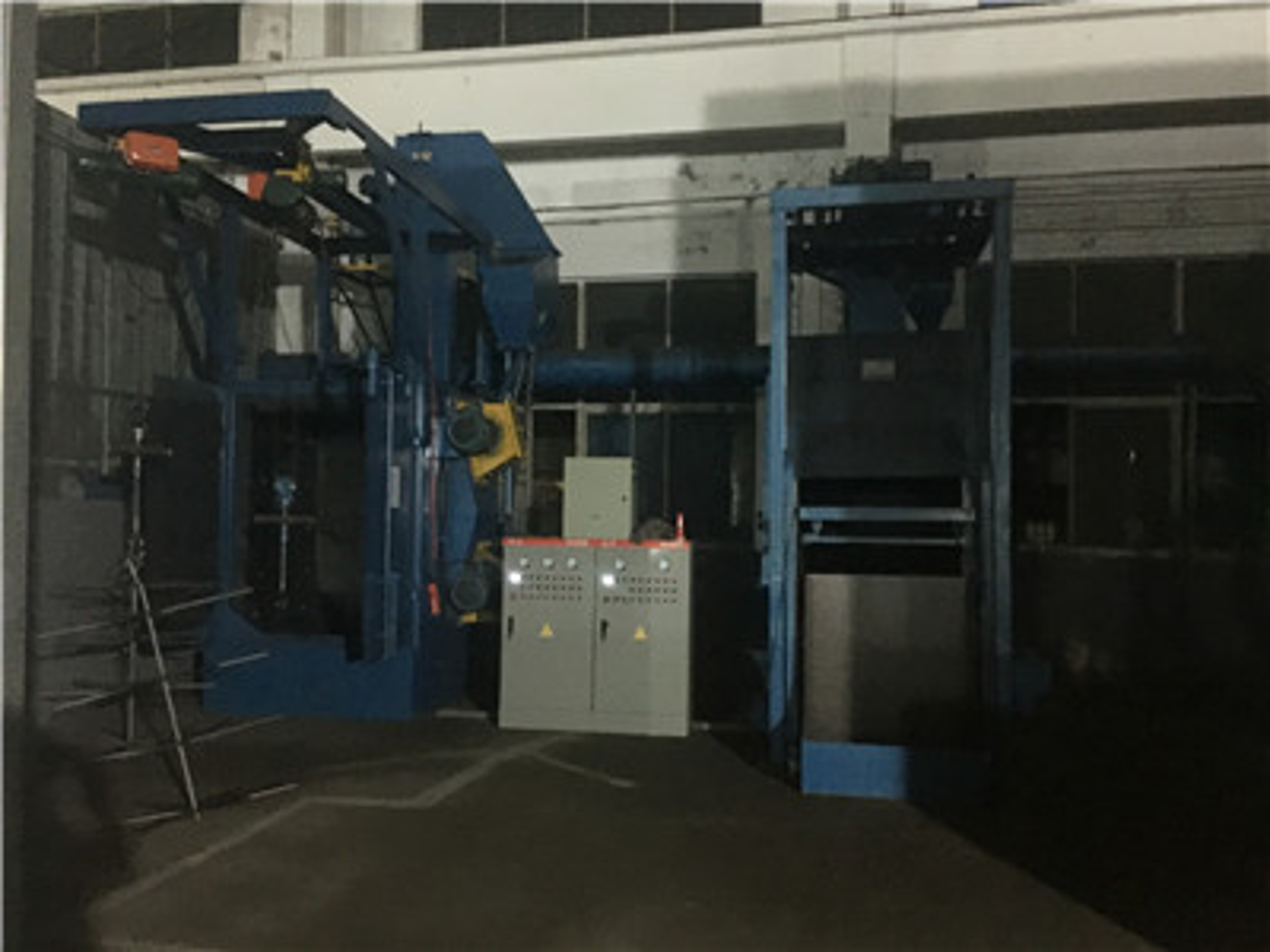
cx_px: 635
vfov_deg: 48.2
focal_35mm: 29
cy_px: 476
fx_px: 1064
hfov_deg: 61.7
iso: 320
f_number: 2.2
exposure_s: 1/4
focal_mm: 4.15
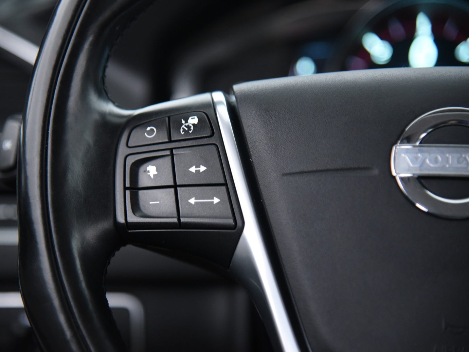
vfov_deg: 13.0
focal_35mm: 114
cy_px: 176
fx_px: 1545
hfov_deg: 17.3
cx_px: 205
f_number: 4
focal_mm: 105
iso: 4000
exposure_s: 1/25
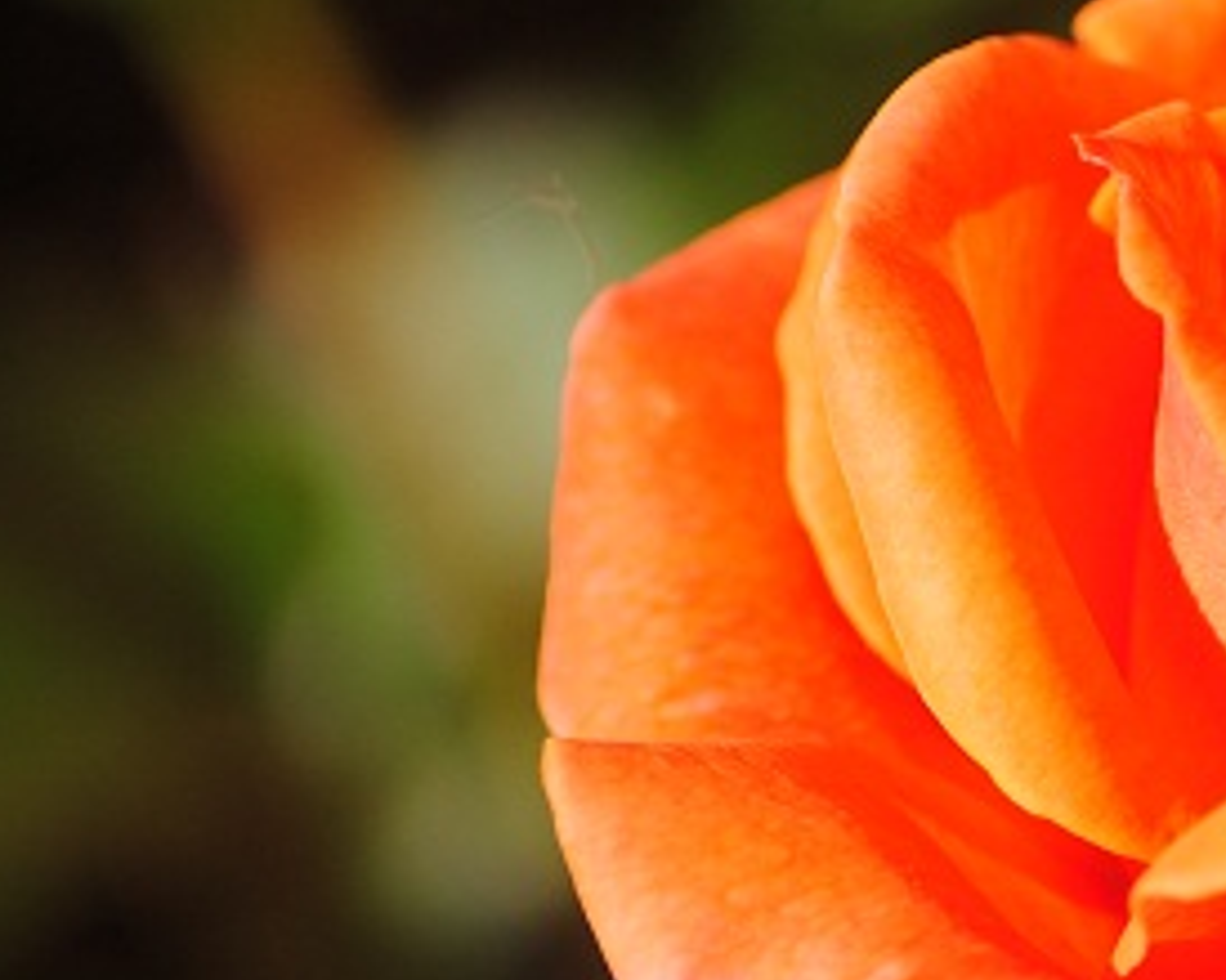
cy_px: 647
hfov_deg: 2.5
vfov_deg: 2.0
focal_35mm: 761
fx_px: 27616
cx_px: 1298
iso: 100
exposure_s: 1/320
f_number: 5.6
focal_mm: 185
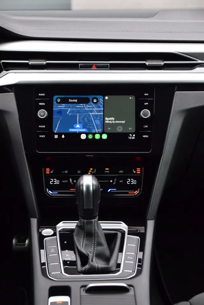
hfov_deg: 16.6
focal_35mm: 82
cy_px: 152
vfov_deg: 24.6
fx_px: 701
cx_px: 102
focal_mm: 55
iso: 360
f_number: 5
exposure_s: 1/100
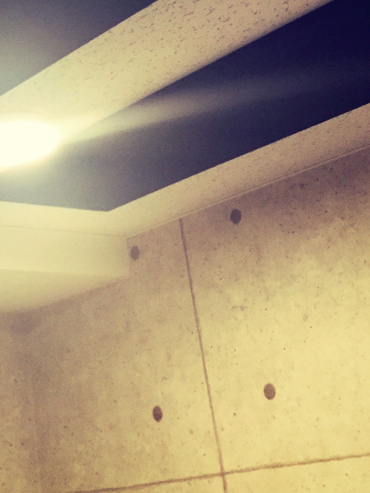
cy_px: -31
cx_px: 31
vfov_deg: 25.0
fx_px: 1040
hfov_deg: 19.8
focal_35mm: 73
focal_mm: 3.3
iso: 160
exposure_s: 1/30
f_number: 2.4
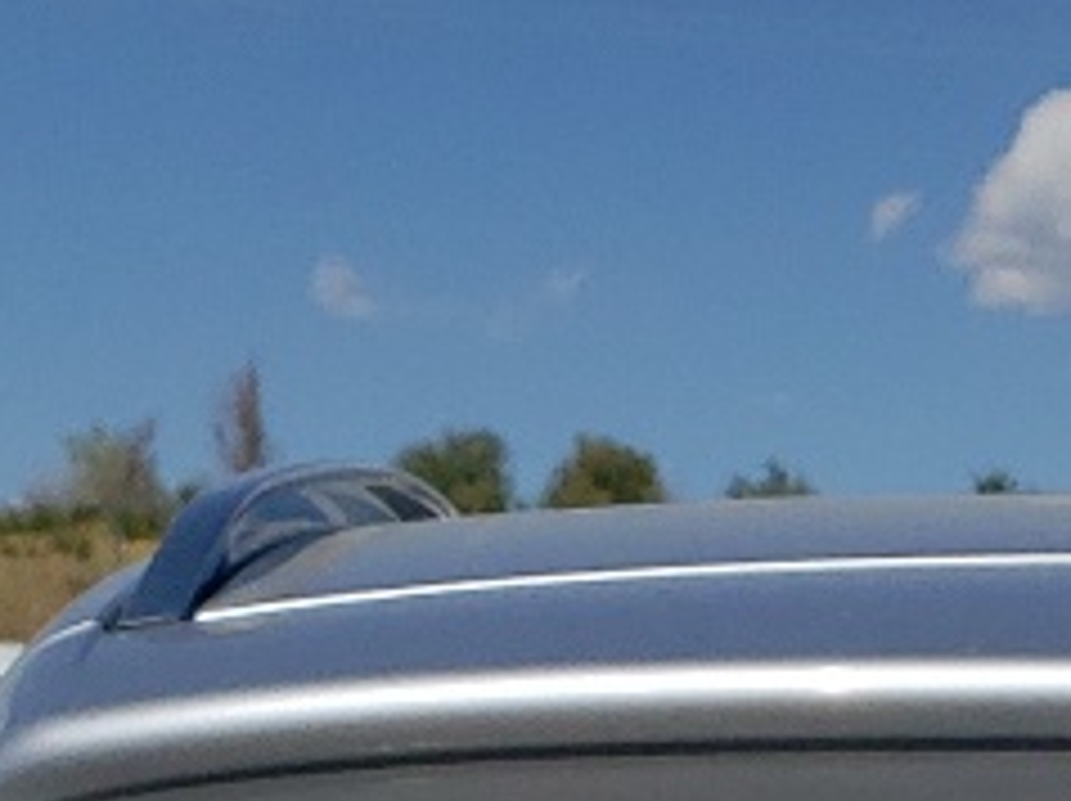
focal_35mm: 175
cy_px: 2686
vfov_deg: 7.2
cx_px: 1314
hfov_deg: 11.1
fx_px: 5409
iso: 50
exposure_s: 1/10000
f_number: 1.5
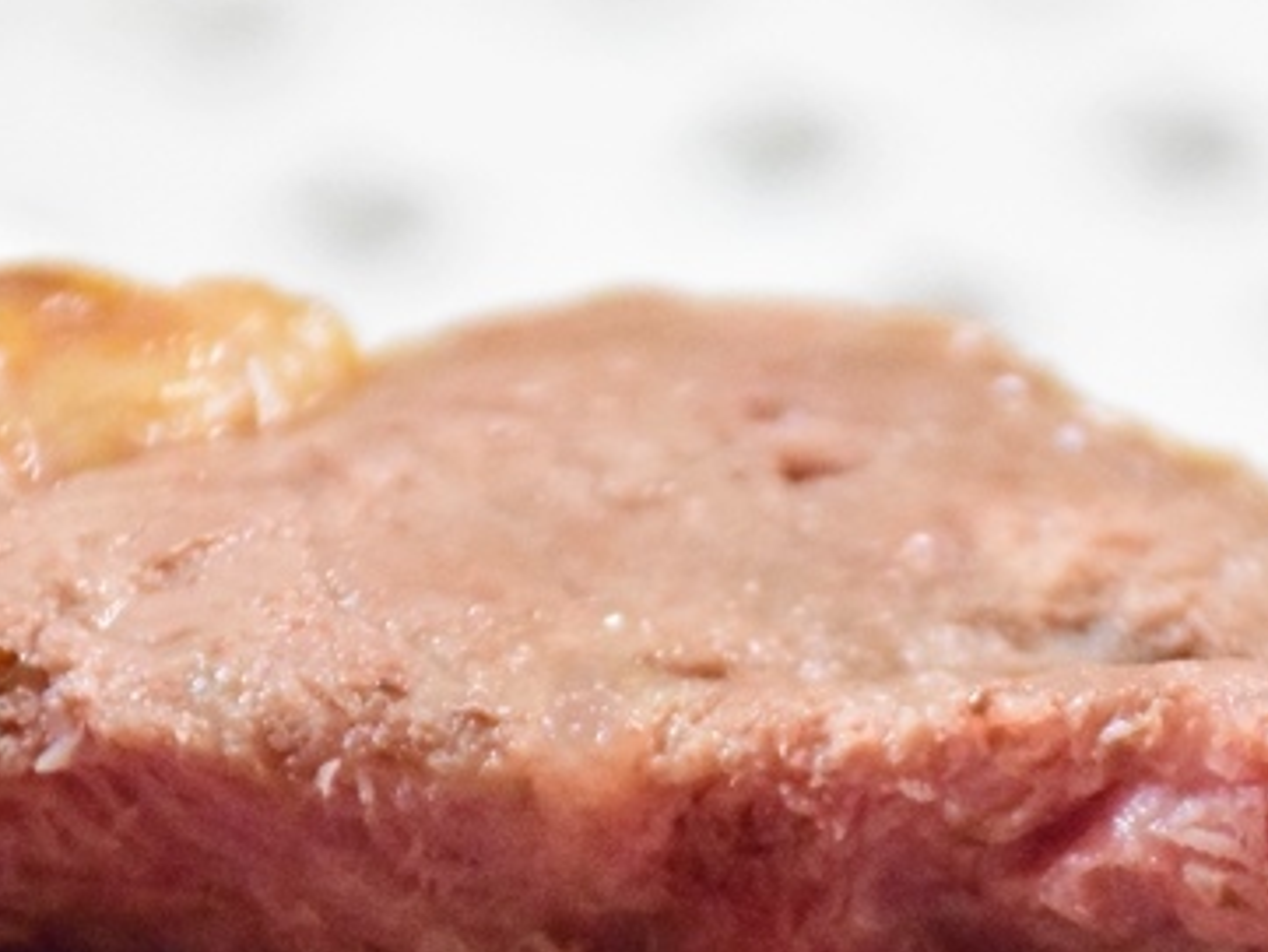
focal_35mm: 463
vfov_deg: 3.2
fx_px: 16966
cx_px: 885
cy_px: 978
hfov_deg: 4.3
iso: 12800
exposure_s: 1/640
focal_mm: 116
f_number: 6.3
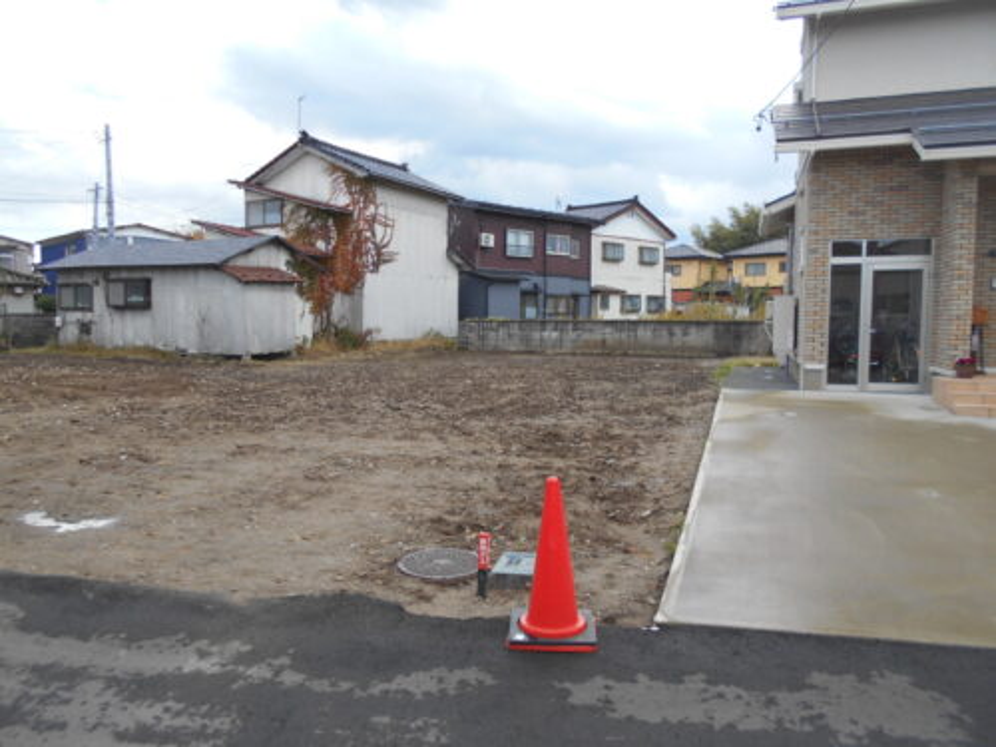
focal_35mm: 26
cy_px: 374
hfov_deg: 67.3
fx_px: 748
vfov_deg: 53.1
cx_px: 498
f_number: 3.2
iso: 80
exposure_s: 1/320
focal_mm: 4.6
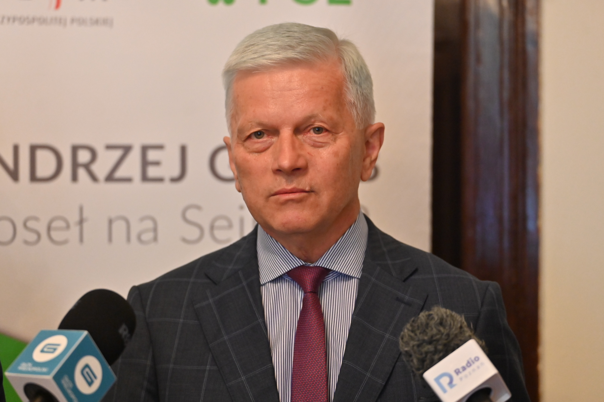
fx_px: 1762
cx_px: 302
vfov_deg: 13.0
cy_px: 201
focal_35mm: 105
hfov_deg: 19.5
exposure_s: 1/400
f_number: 2.8
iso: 4000
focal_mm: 105
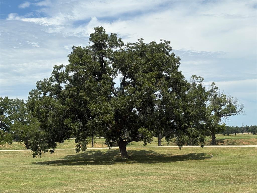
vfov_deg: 28.0
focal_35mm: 52
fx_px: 386
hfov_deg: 36.8
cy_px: 96
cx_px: 128
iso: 40
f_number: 1.6
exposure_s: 1/4630
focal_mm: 5.96
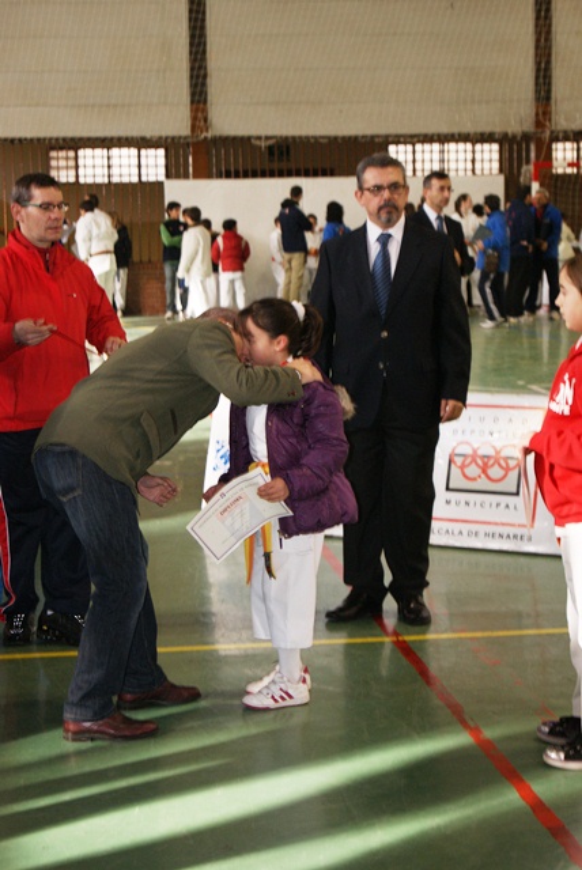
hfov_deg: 18.2
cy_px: 435
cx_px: 291
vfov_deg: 27.0
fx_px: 1815
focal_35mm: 75
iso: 400
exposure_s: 1/80
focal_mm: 50
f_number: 5.6
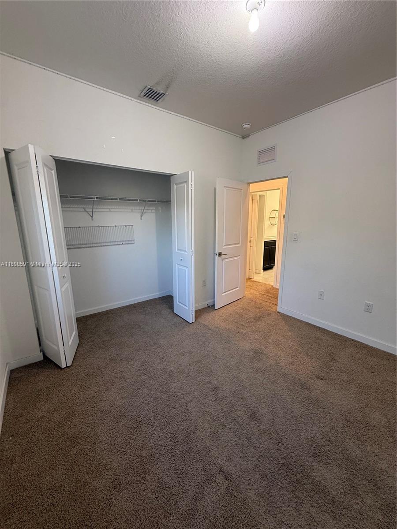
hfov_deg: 85.7
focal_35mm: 14
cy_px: 264
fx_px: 214
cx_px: 198
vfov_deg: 102.1
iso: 250
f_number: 2.2
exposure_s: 1/60
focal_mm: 2.22
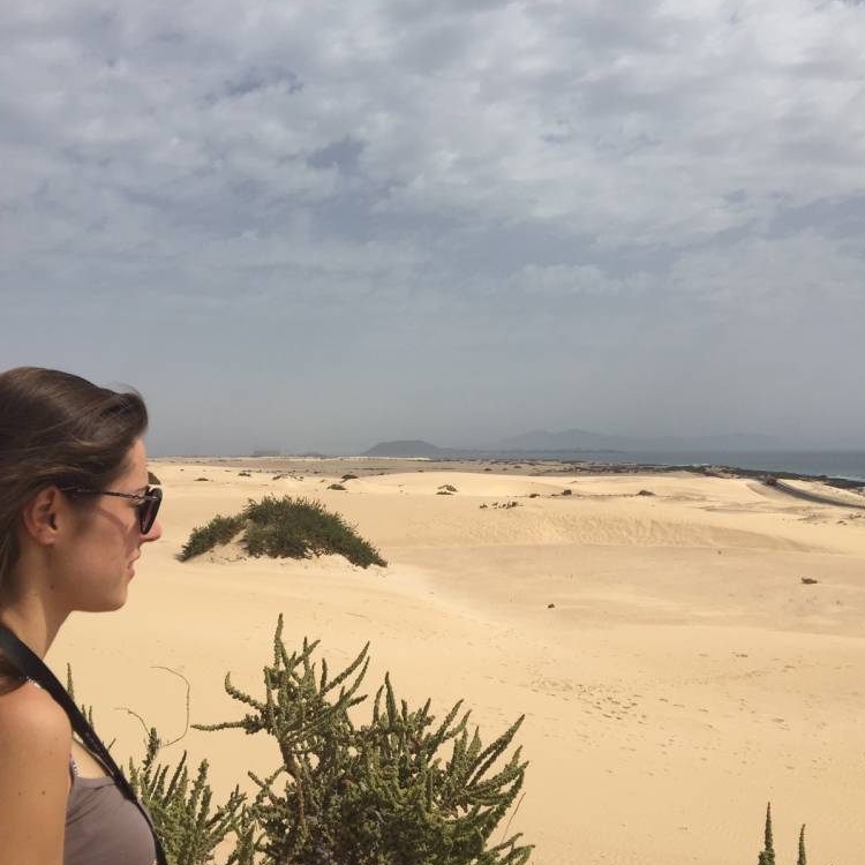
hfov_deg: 47.2
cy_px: 436
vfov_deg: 47.2
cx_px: 415
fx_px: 989
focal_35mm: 35
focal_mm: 4.15
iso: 32
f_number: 2.2
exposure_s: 1/5650
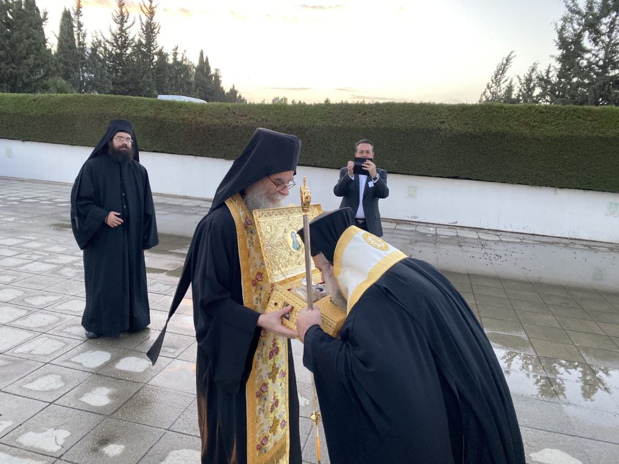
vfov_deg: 53.1
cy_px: 232
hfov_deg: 67.3
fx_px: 465
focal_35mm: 26
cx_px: 310
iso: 100
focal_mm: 4.25
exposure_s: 1/121
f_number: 1.8
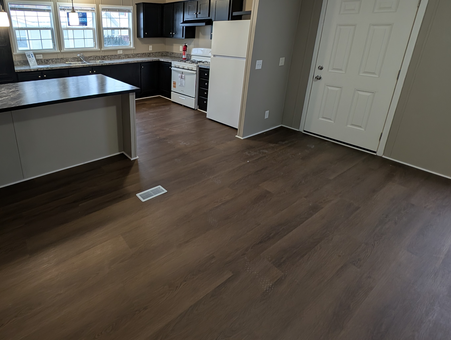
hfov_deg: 84.6
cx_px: 149
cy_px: 110
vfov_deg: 69.4
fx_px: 235
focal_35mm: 18
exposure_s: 1/24
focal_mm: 2.23
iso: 56
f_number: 1.95
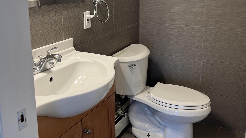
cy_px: 33
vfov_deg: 30.6
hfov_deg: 52.8
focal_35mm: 38
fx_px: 248
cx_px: 123
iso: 100
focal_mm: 5.7
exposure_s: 1/120
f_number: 1.5
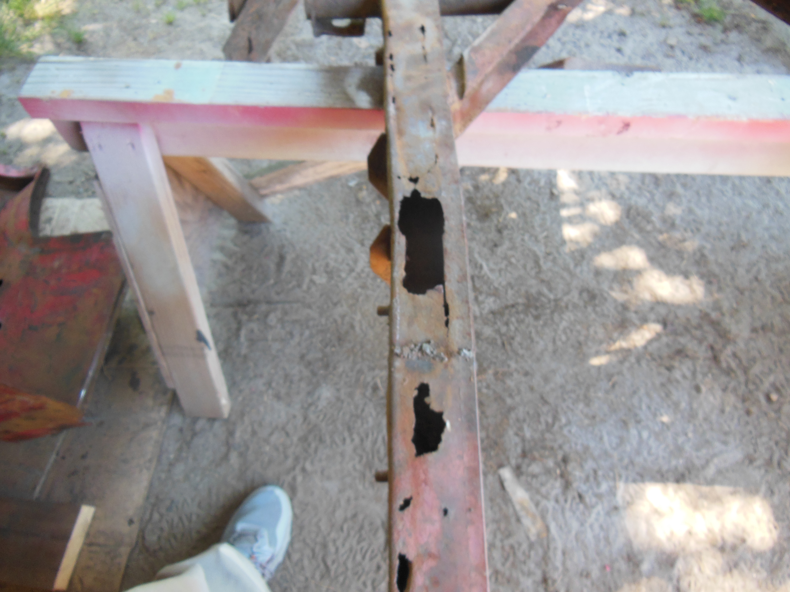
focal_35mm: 25
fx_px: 571
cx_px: 395
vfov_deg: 54.9
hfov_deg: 69.4
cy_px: 296
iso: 250
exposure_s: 1/30
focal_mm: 4.5
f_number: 3.5
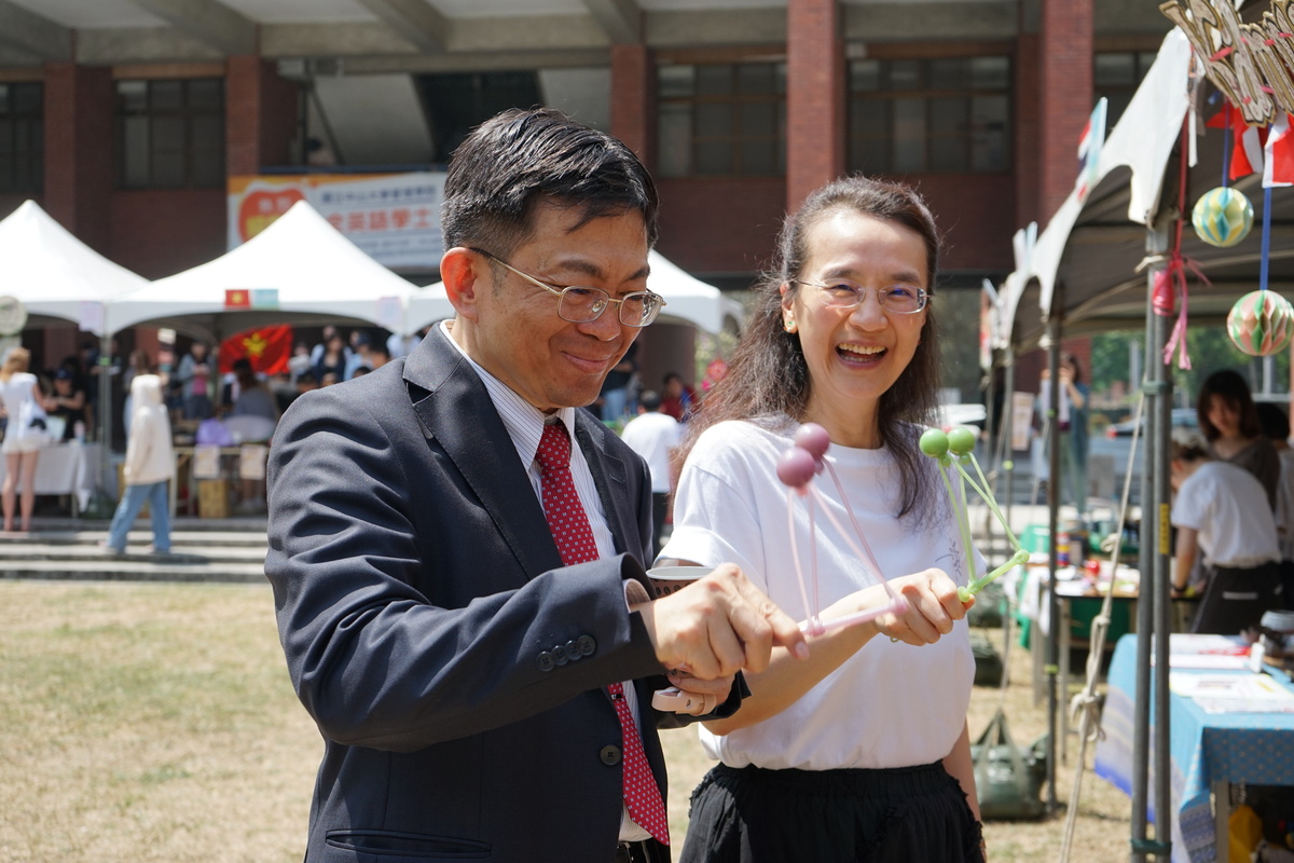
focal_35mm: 47
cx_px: 647
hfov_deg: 41.9
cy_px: 432
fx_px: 1689
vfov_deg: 28.6
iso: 250
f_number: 5.6
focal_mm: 47
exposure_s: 1/800
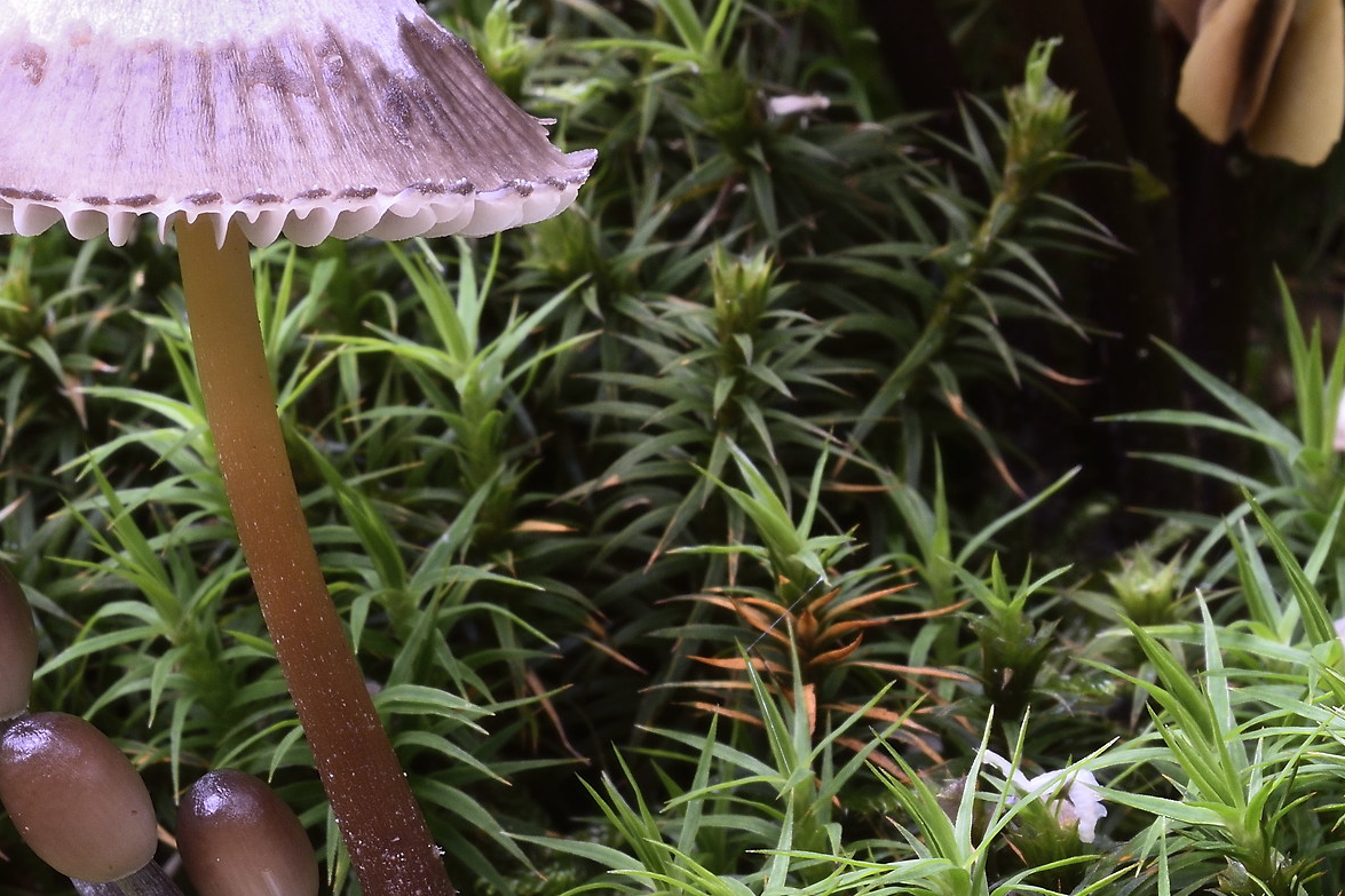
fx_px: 22898
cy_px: 590
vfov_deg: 2.2
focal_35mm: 613
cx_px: 63
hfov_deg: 3.4
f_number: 22
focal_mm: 200
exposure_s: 5
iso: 125
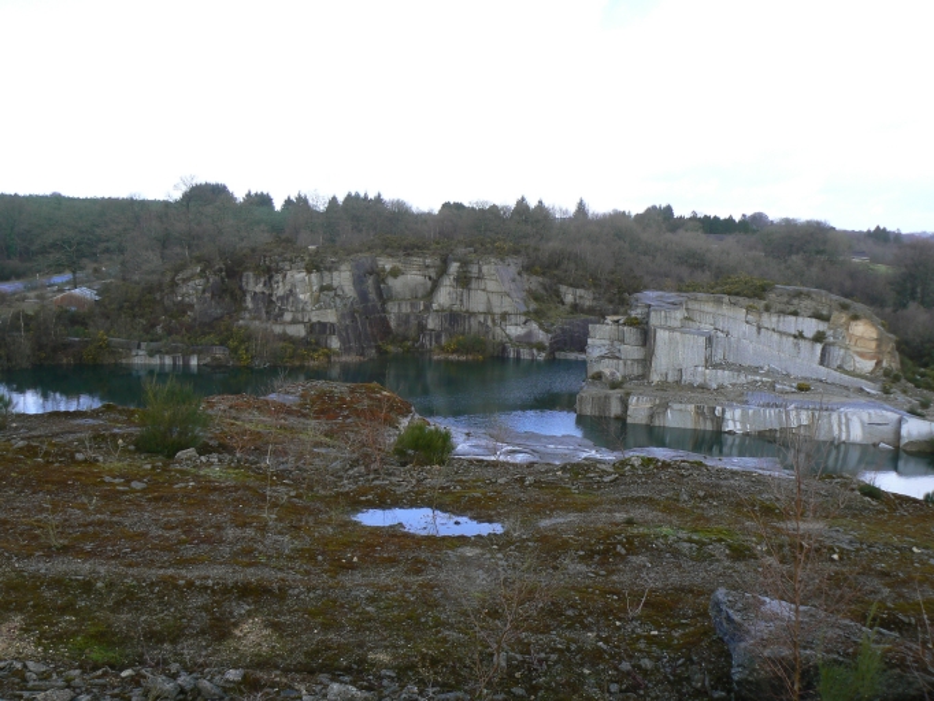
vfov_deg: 39.7
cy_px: 350
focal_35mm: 36
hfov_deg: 51.3
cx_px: 467
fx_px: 972
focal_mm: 6
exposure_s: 1/160
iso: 80
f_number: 5.6
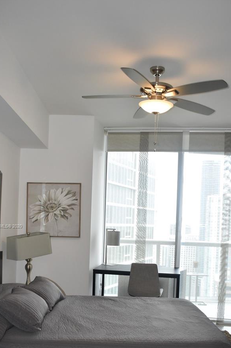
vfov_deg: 51.1
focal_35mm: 37
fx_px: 357
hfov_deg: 35.9
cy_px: 226
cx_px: 116
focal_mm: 18
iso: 800
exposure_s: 1/200
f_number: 5
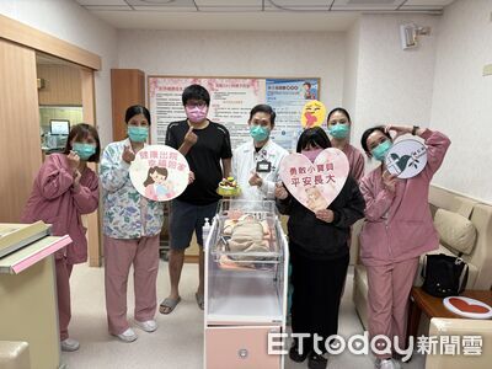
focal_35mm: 26
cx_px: 246
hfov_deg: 67.3
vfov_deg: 53.1
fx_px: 370
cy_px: 184
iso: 64
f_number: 1.6
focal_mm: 5.96
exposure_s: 1/60
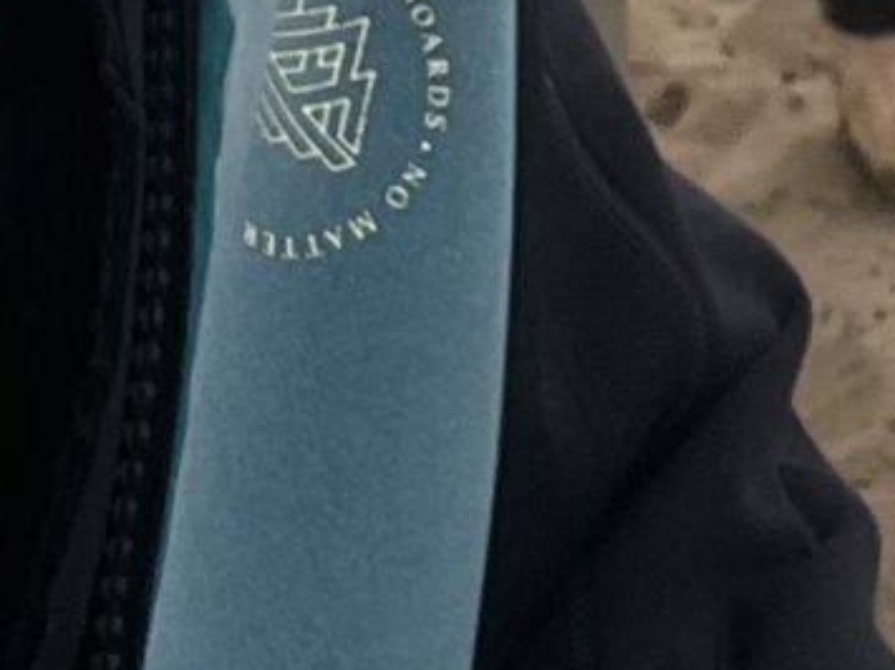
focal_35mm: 166
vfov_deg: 7.6
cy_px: -1441
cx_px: 1457
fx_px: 4290
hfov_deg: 11.3
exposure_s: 1/702
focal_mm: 2.71
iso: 25
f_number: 2.2
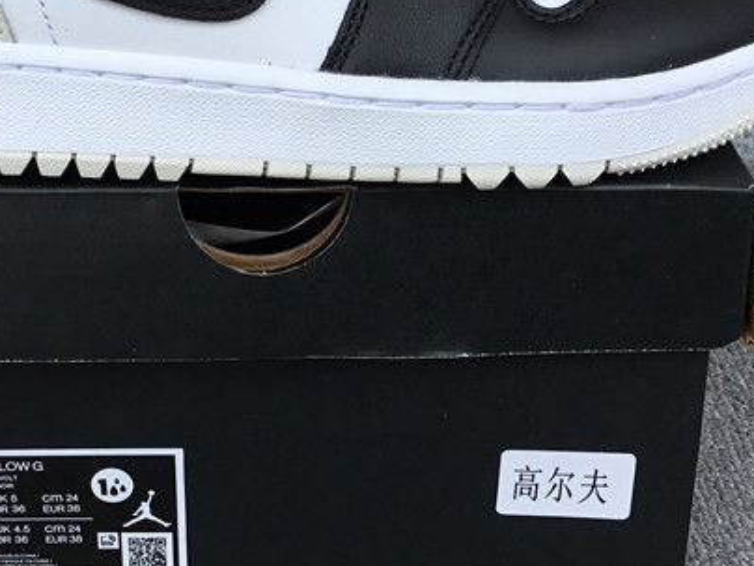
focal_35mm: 69
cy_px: 102
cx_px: 306
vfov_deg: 21.0
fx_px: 1503
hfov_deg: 28.1
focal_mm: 3.3
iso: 25
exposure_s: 1/503
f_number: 2.4
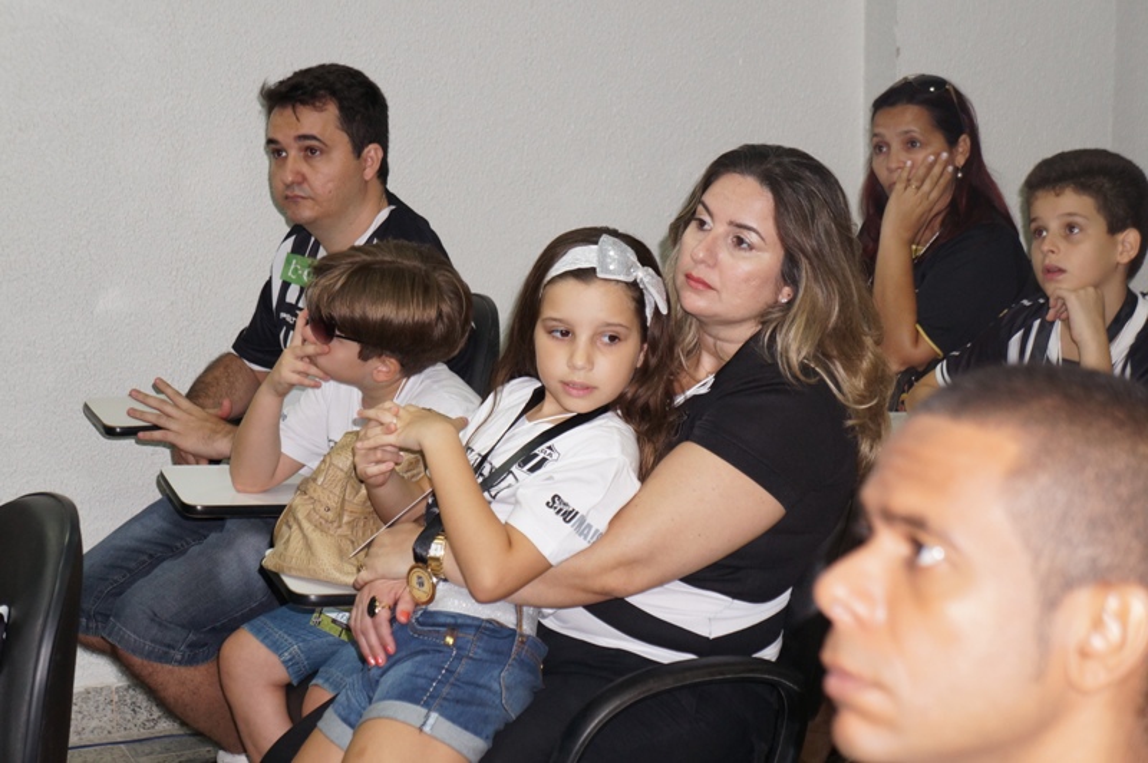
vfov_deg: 16.5
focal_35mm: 82
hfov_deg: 24.6
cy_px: 382
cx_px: 574
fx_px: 2629
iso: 800
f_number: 5.6
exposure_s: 1/100
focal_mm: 55
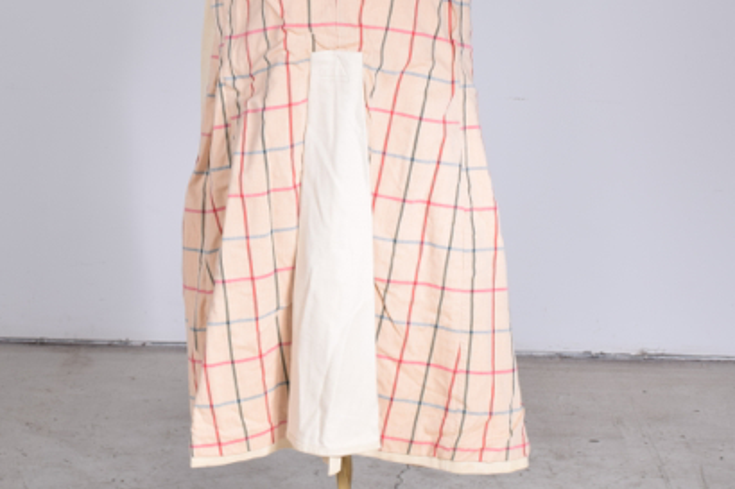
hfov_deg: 22.9
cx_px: 346
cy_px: 133
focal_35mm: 89
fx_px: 1816
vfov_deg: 15.3
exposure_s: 1/125
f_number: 16
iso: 200
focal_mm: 38
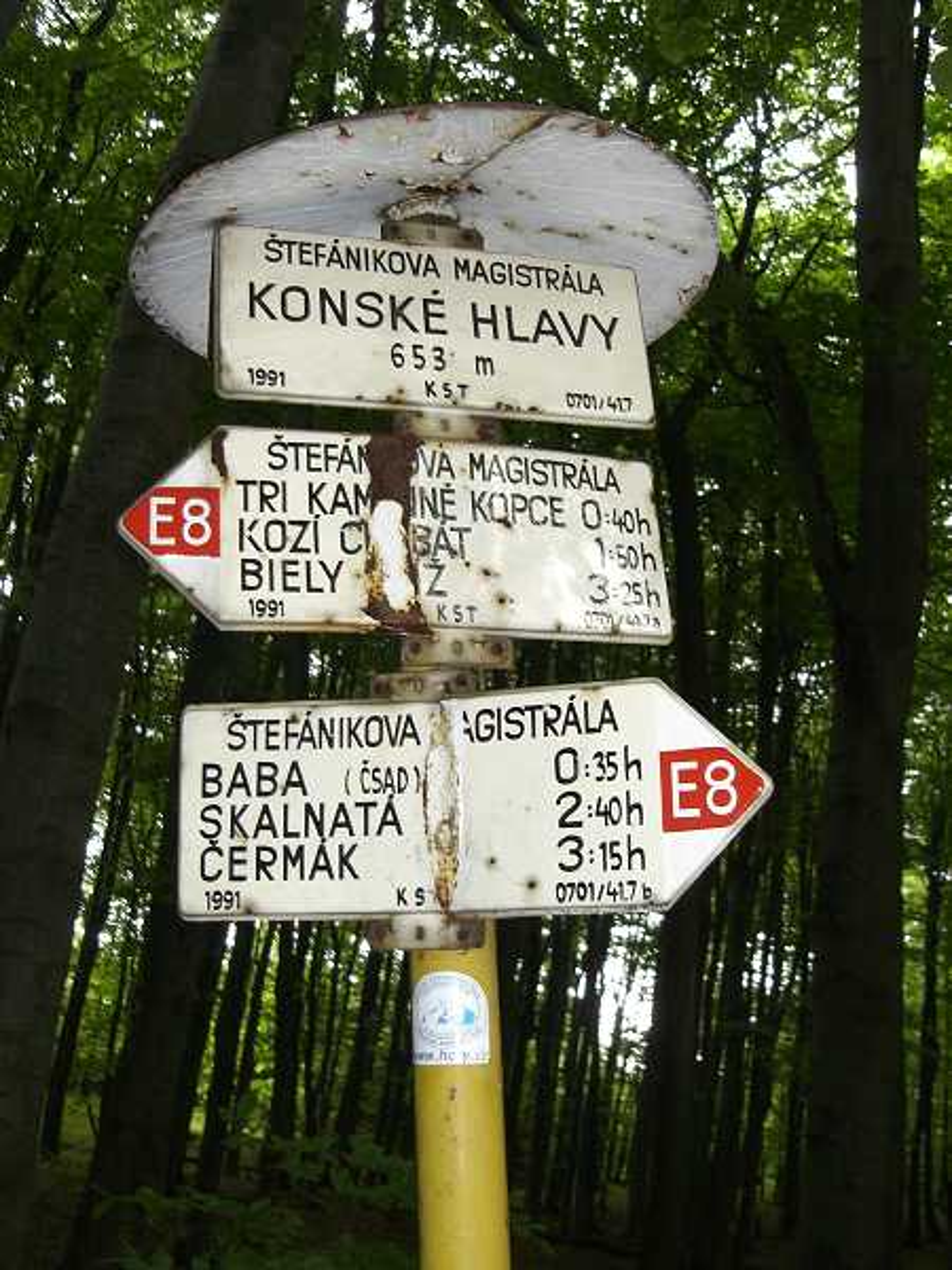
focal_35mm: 38
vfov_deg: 49.0
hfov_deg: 37.7
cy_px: 635
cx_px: 476
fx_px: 1393
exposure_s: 1/60
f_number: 3.1
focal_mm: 6.3
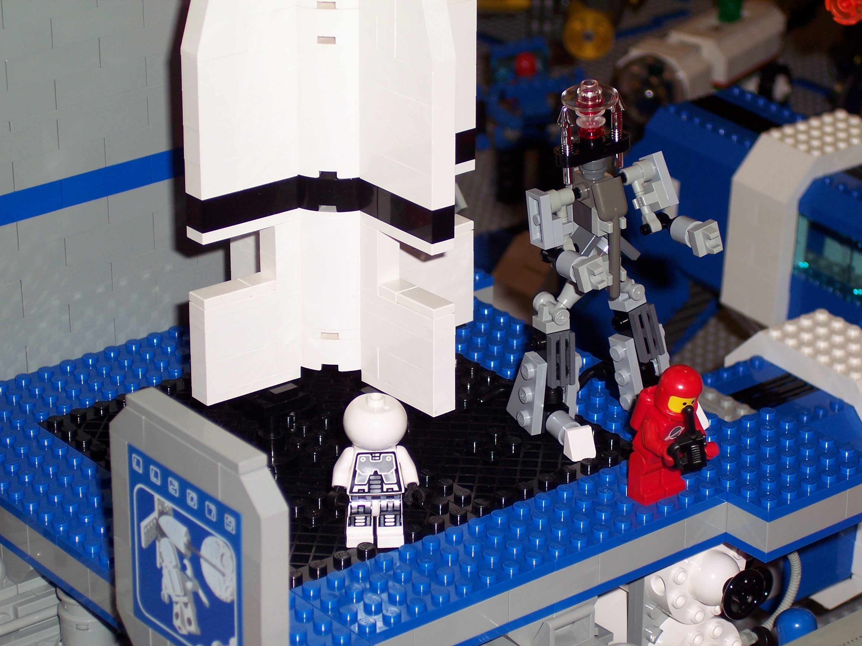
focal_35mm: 117
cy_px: 323
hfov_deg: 16.8
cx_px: 431
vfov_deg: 12.7
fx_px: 2914
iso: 100
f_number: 4.8
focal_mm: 24
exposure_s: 1/125
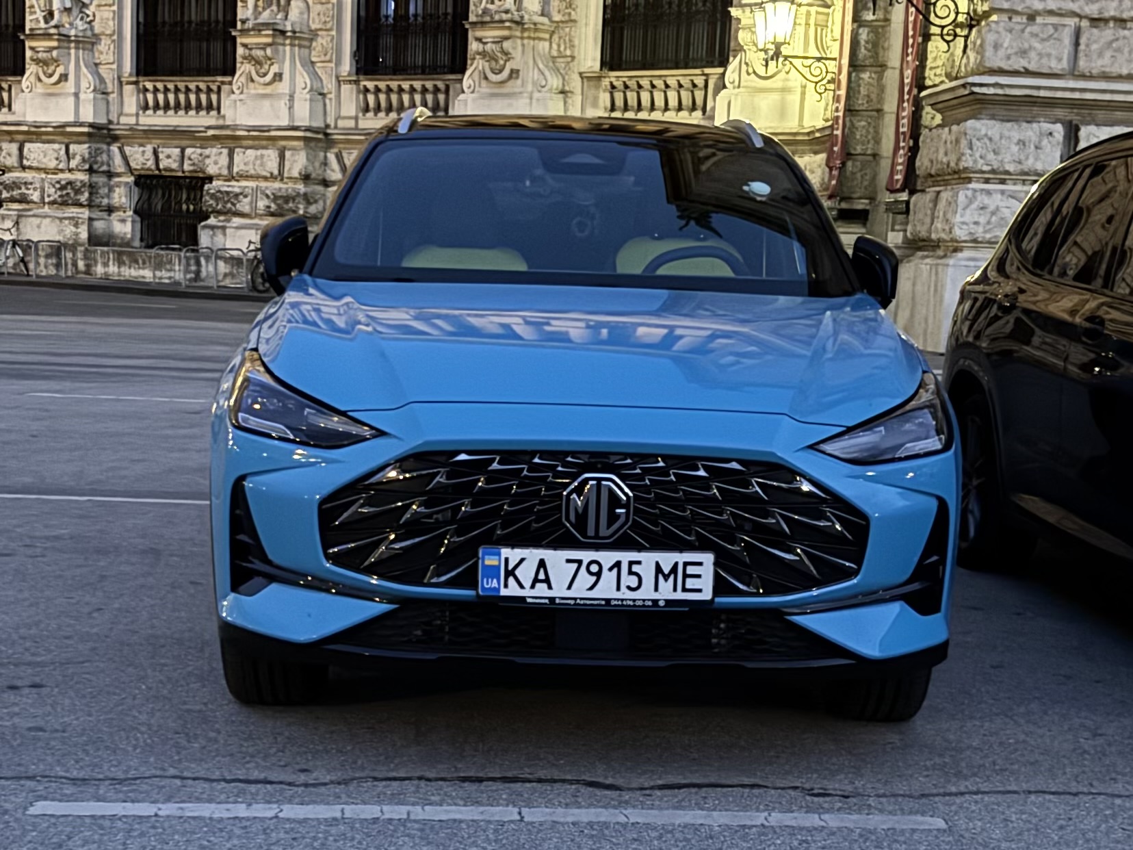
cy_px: 425
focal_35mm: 26
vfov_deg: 53.1
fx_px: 851
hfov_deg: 67.3
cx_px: 566
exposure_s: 1/17
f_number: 1.6
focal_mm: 5.96
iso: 1000
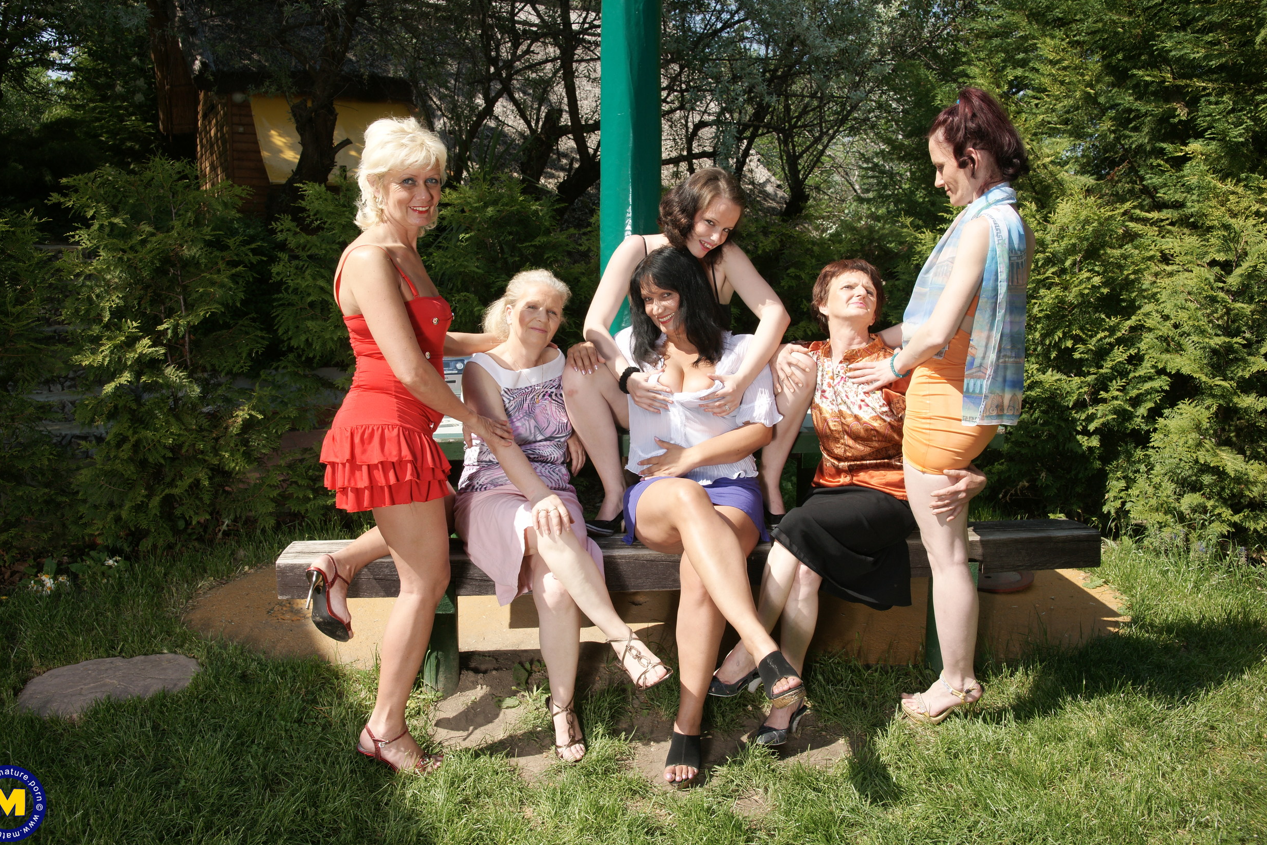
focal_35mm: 25
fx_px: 880
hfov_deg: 71.5
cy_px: 417
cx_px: 614
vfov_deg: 51.3
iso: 160
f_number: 10
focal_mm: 24
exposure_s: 1/160
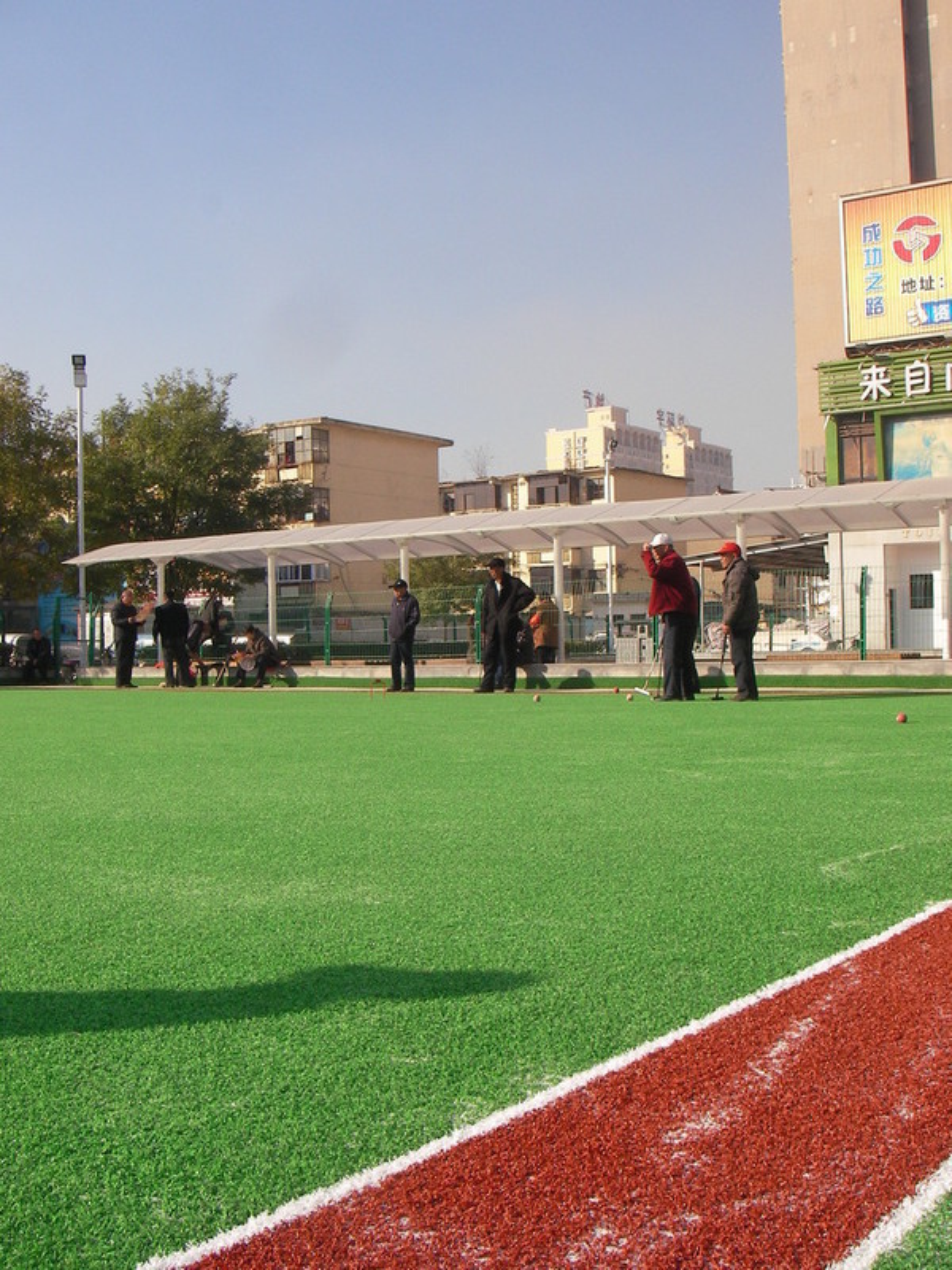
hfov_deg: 37.7
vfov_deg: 49.0
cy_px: 635
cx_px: 476
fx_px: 1393
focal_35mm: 38
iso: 50
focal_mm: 6.3
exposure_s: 1/223
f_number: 6.6
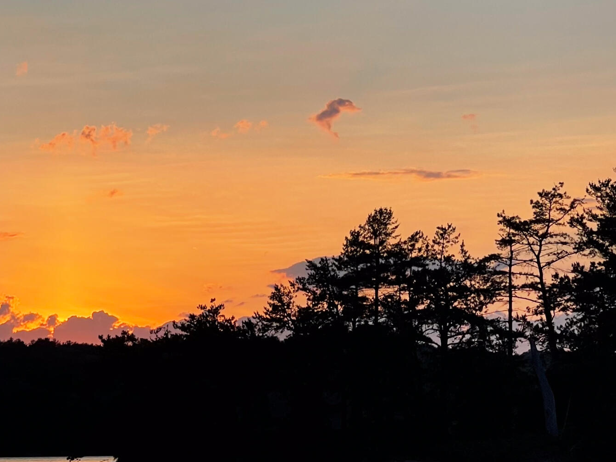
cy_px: 486
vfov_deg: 10.3
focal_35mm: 143
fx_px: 2544
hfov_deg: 13.6
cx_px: -42
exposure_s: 1/350
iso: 20
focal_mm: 7.5
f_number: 2.2
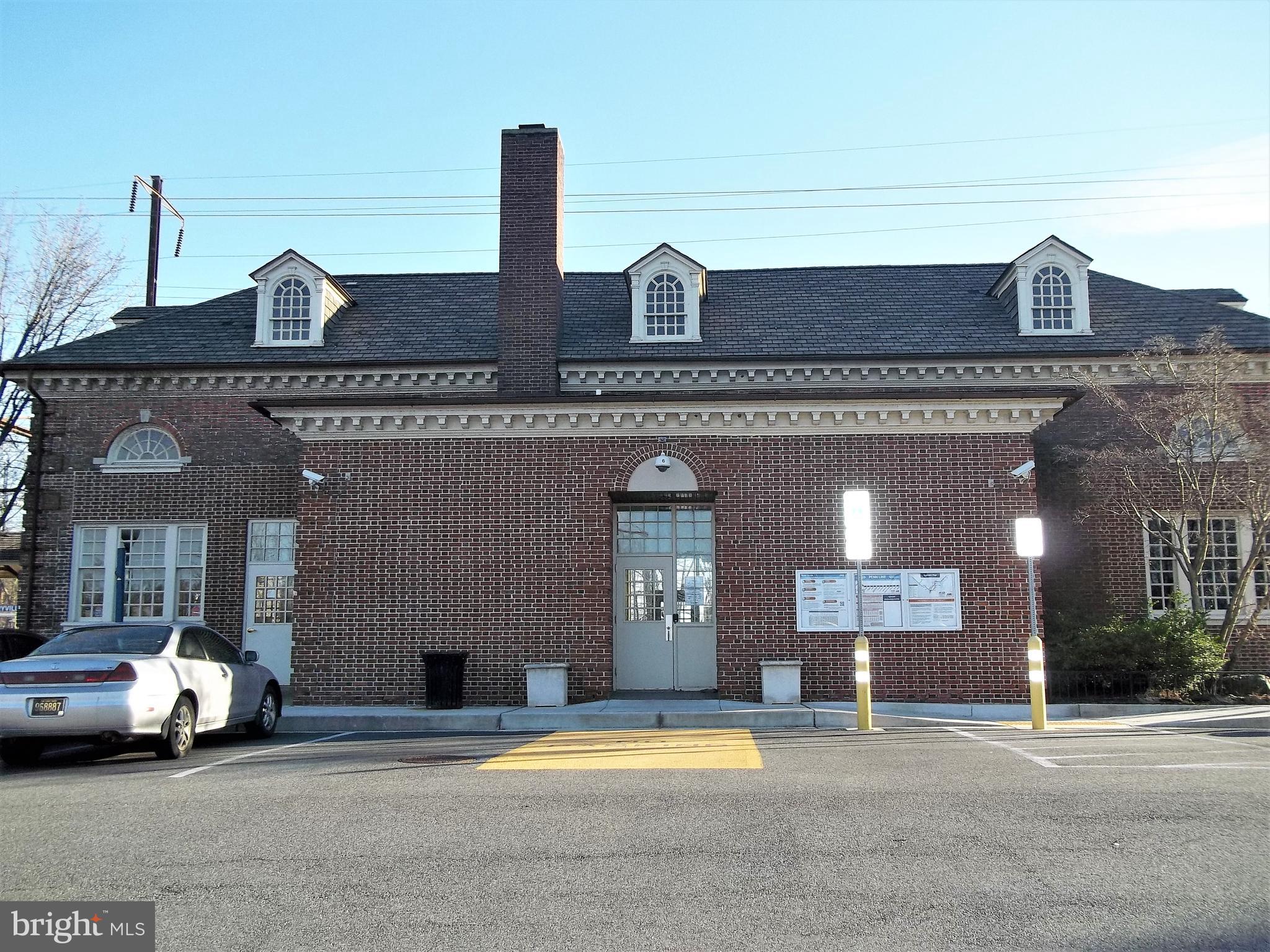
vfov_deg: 44.2
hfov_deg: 56.8
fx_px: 1174
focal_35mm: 32
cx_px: 635
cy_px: 476
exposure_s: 1/500
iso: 80
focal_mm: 5.7
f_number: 2.9
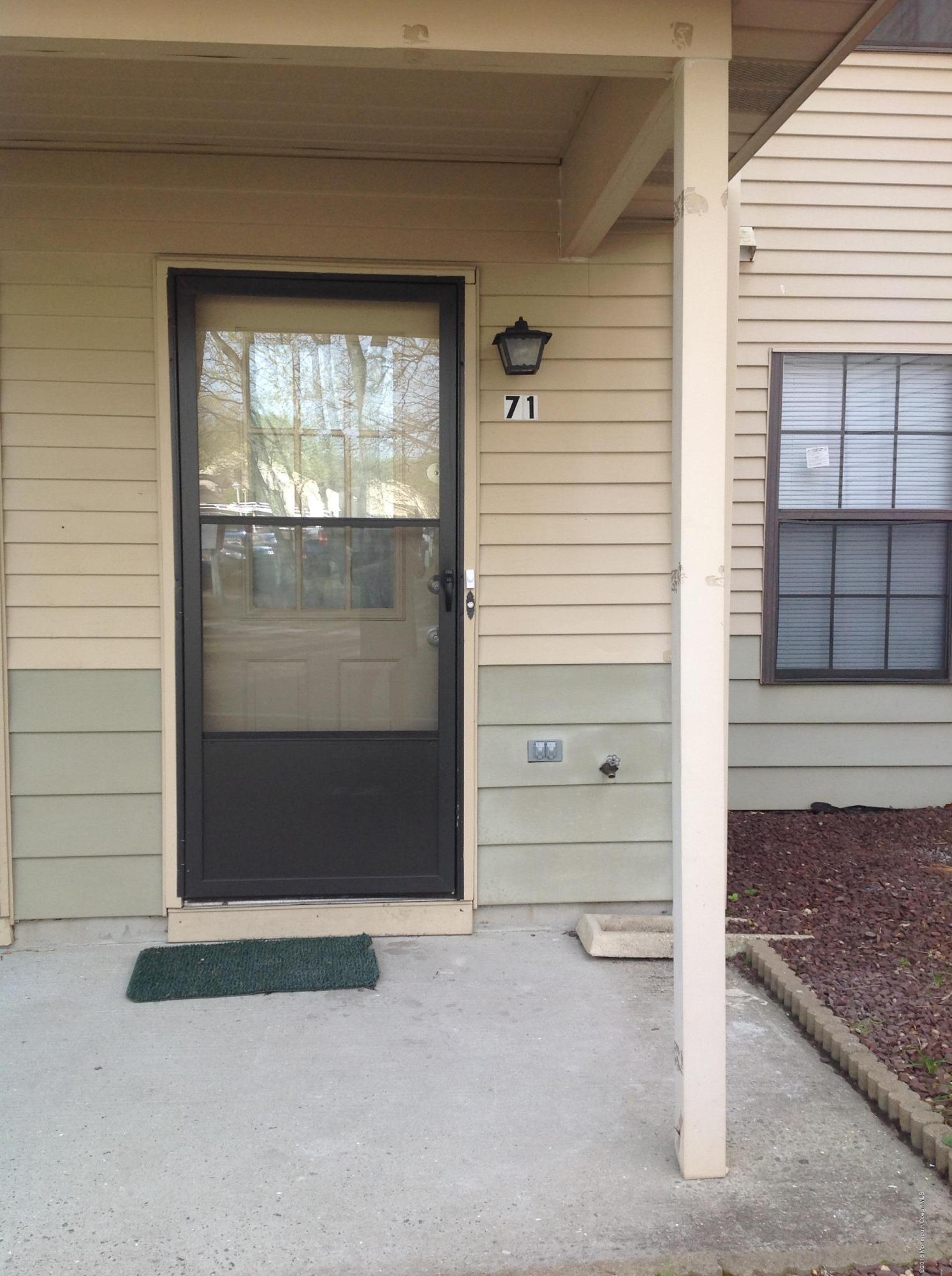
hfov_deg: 40.6
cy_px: 638
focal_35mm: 35
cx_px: 476
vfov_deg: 52.7
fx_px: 1287
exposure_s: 1/189
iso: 50
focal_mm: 4.28
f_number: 2.4
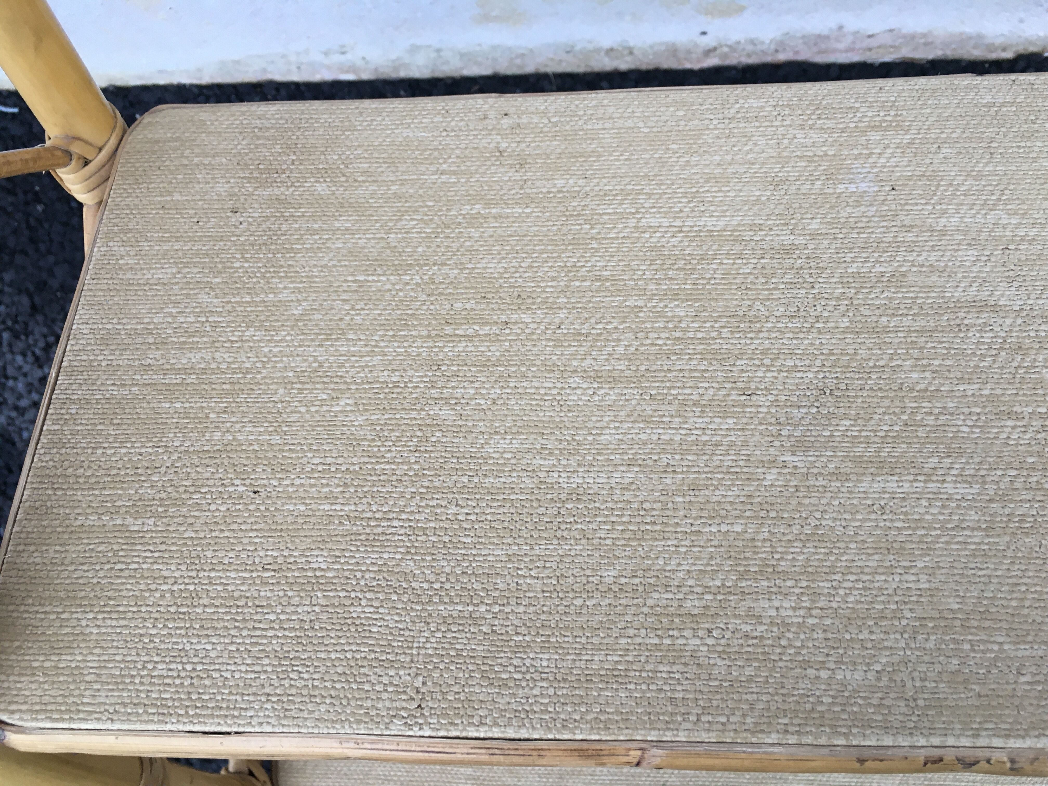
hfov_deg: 61.7
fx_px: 878
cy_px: 393
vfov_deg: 48.2
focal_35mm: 29
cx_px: 524
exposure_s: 1/33
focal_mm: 4.15
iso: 40
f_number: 2.2
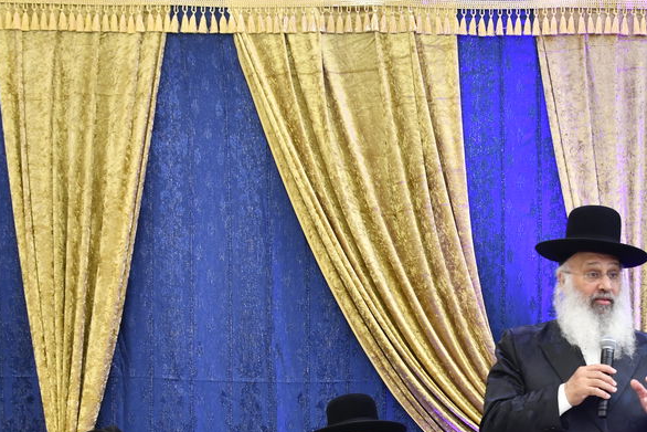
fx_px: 1546
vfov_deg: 15.6
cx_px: 608
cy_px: 414
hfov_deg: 22.9
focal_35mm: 86
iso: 640
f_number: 5
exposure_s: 1/80
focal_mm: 36
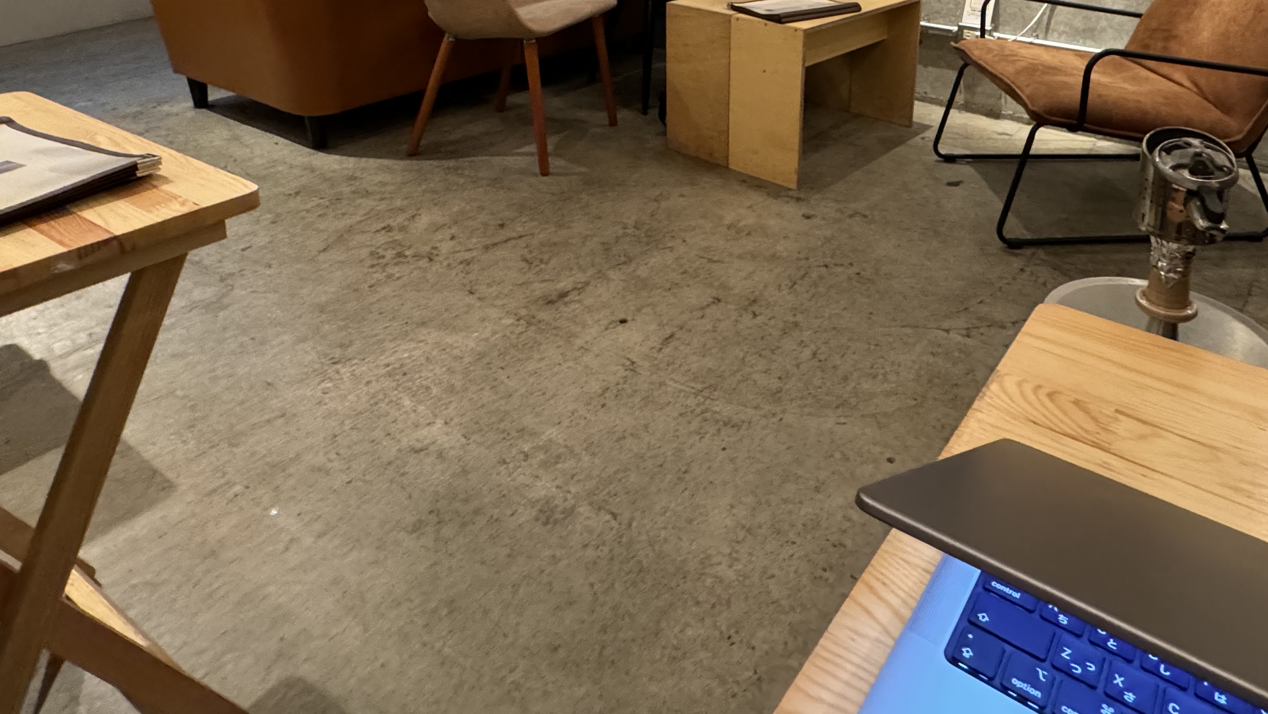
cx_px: 783
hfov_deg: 73.0
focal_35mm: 25
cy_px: 52
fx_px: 841
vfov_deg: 41.7
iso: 640
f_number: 2.2
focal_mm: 2.22
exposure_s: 1/50
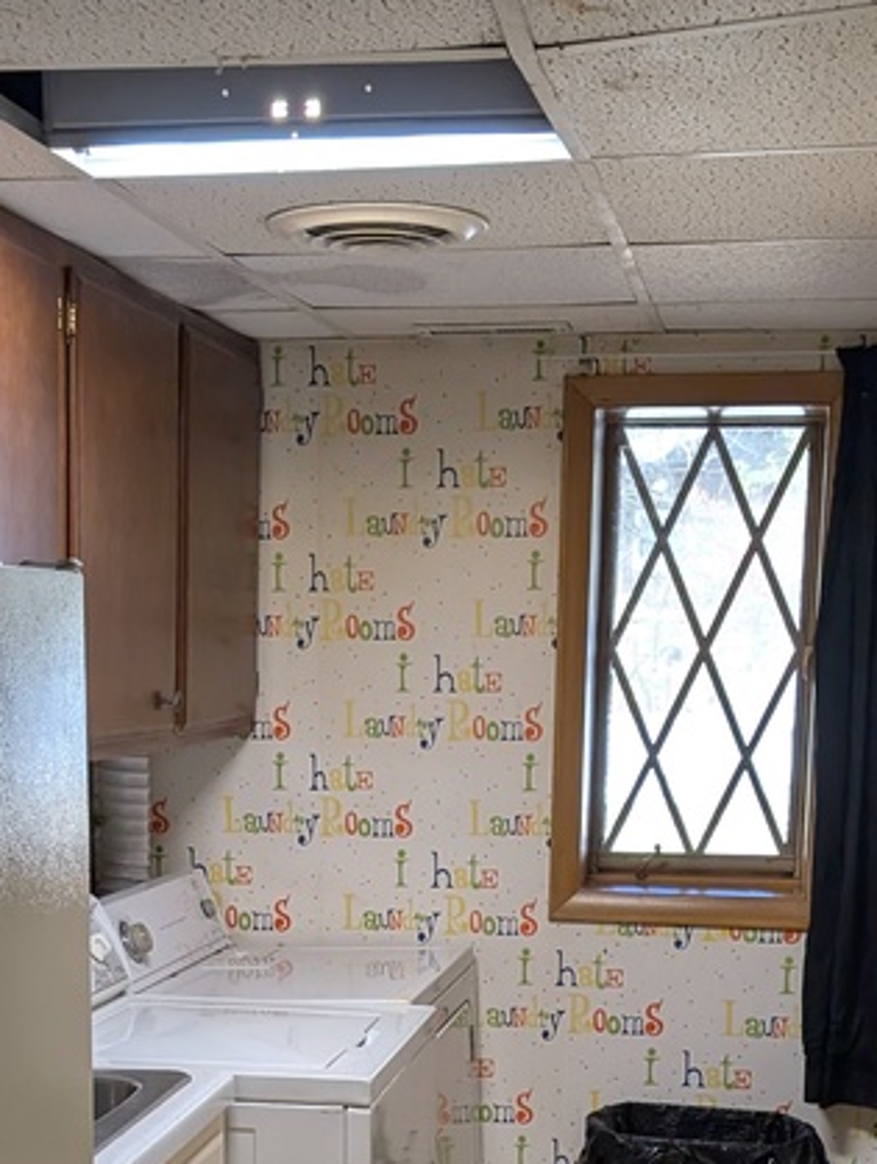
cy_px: 1036
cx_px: 383
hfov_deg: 23.7
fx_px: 2088
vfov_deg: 29.9
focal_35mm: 62
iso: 336
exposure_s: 1/120
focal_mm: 6.9
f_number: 1.68
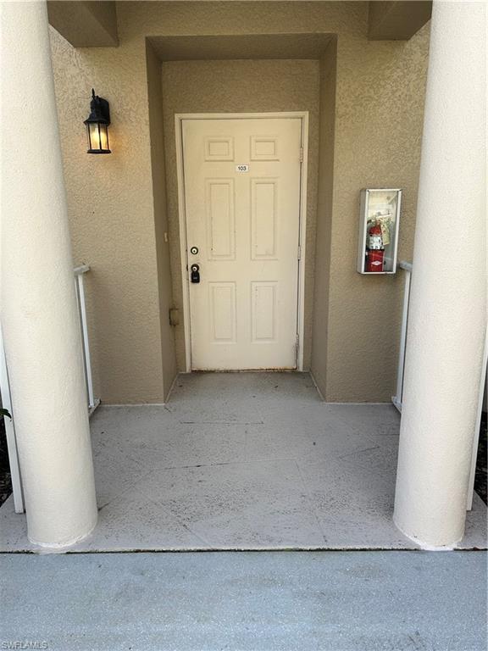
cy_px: 326
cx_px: 244
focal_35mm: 26
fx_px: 489
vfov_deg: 67.3
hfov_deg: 53.1
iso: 50
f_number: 1.5
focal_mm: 5.7
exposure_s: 1/902
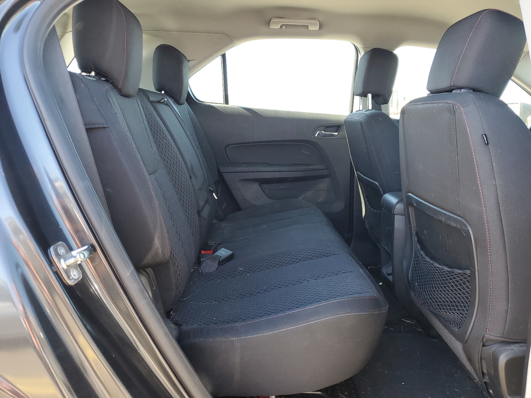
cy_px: 199
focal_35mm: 26
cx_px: 266
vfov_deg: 53.1
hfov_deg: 67.3
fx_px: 399
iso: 54
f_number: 1.5
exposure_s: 1/100
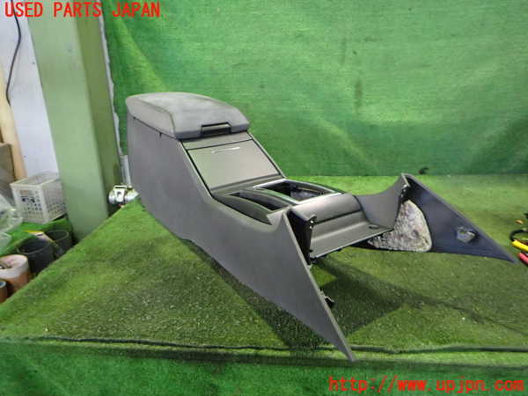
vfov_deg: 54.9
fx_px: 381
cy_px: 198
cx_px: 264
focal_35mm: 25
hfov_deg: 69.4
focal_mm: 4.5
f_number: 2
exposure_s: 1/30
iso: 640
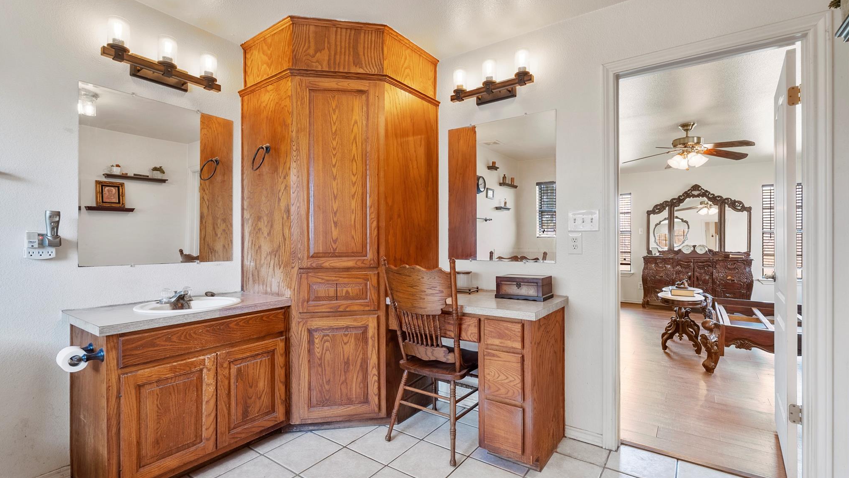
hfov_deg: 95.9
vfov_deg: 63.9
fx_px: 383
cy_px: 245
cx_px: 429
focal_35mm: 17
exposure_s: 8
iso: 160
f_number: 7.1
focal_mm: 16
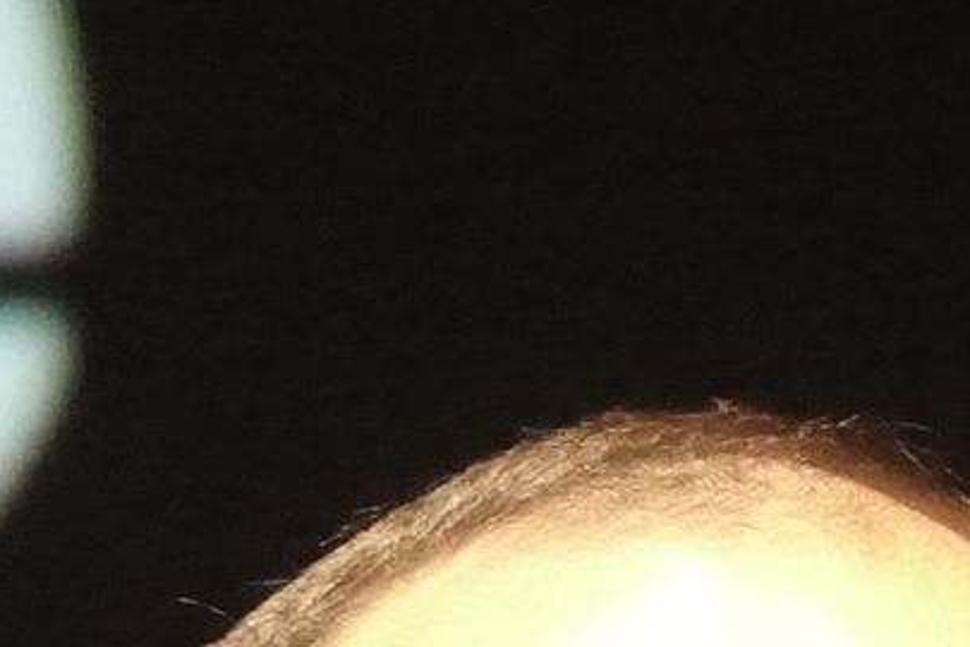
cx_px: 702
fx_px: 67221
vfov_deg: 0.6
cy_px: 1452
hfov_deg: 0.8
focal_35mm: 2495
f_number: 4
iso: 6400
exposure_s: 1/160
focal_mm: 192.73
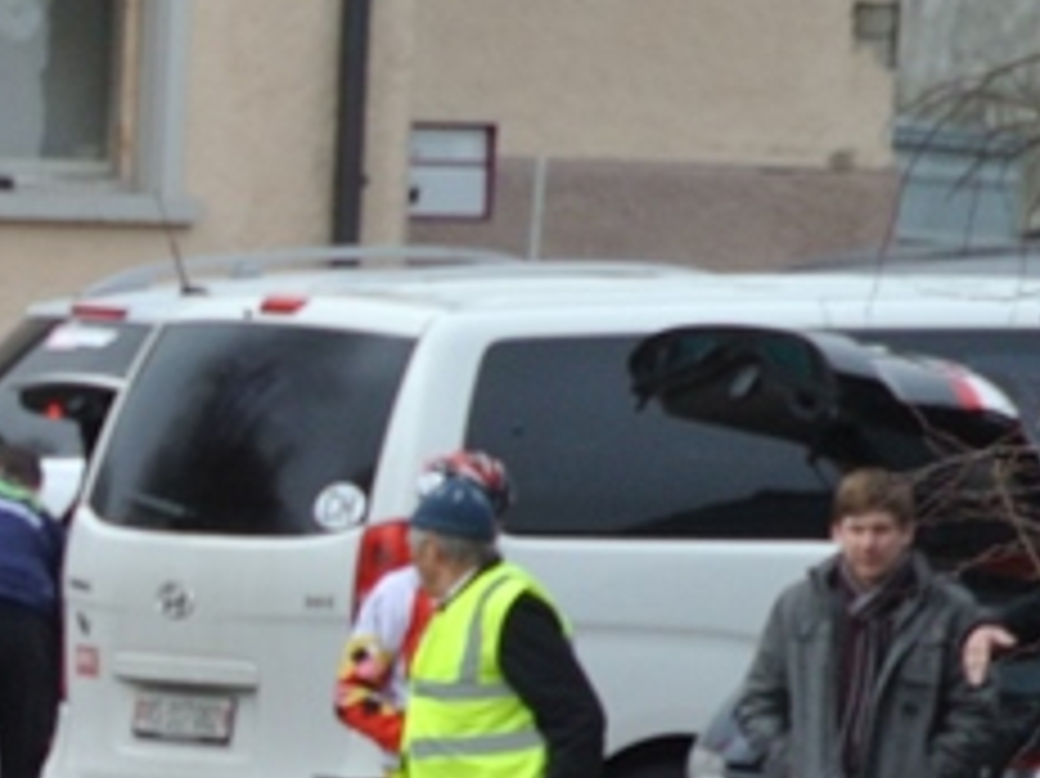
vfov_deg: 1.2
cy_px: 1446
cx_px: -1211
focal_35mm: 1268
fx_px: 38076
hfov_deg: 1.6
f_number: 5.6
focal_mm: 110
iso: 200
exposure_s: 1/320
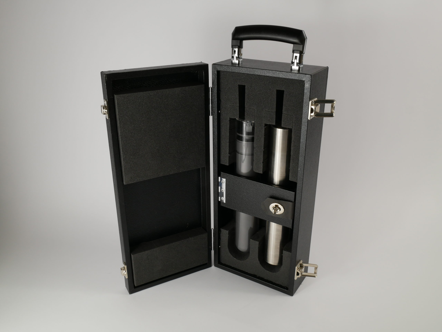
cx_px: 221
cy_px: 166
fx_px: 434
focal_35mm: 34
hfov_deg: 53.9
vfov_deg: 41.8
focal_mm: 17
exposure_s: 1/8
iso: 200
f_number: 14
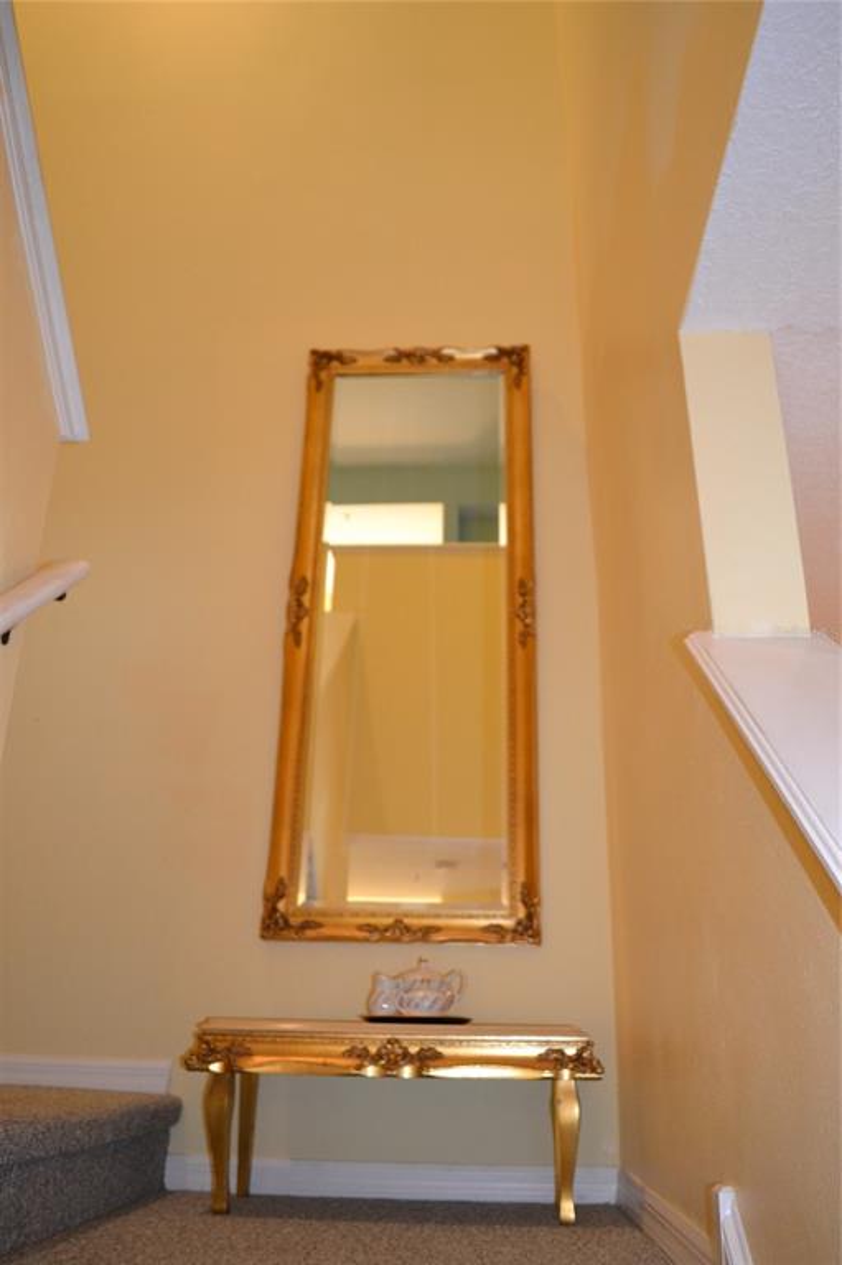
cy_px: 632
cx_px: 421
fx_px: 948
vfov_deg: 67.4
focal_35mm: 27
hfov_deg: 47.9
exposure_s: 1/60
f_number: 3.5
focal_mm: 18
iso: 1600
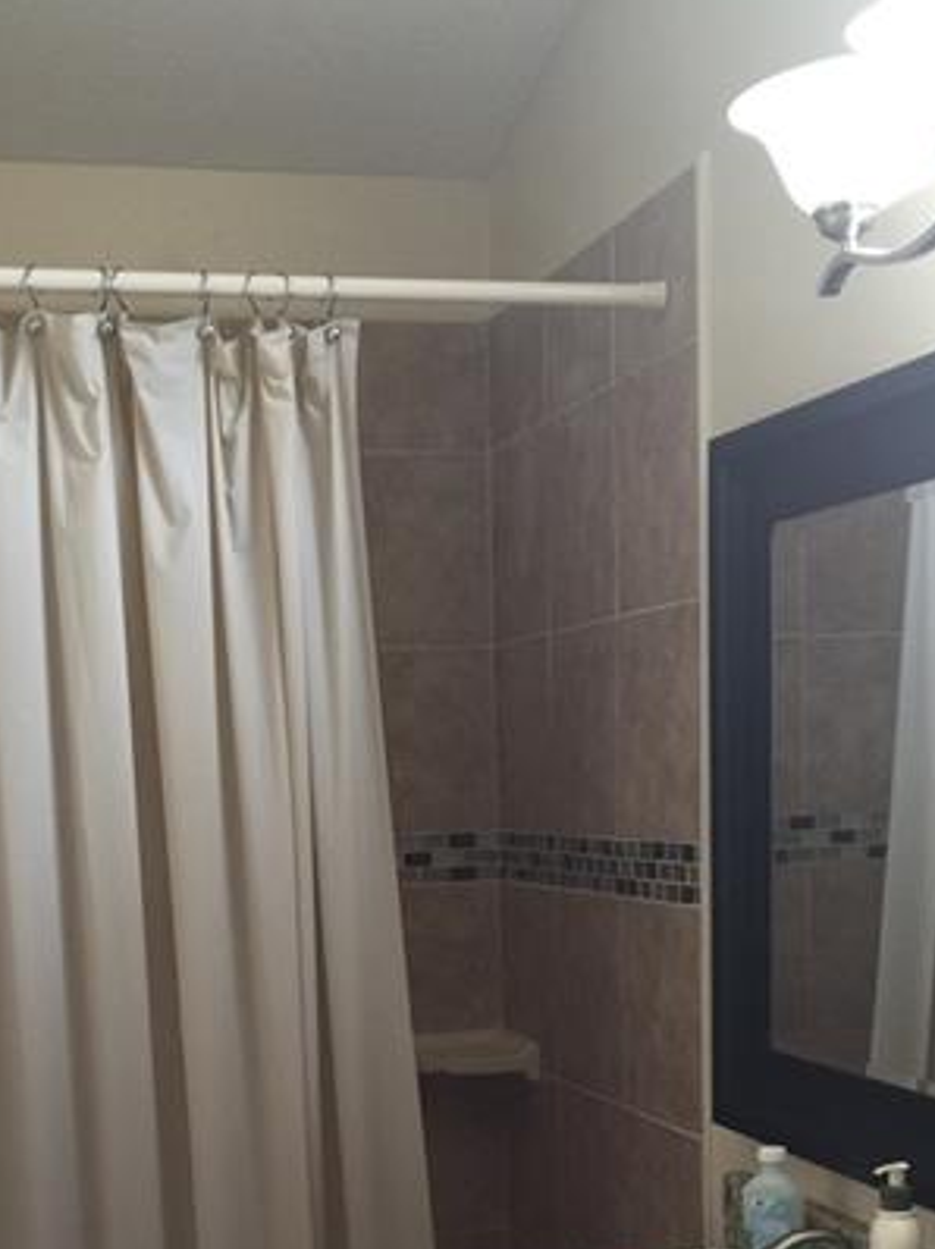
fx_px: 2019
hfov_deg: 26.1
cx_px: 414
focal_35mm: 56
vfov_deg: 32.3
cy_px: 1180
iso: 32
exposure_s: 1/15
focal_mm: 4.15
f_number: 2.2
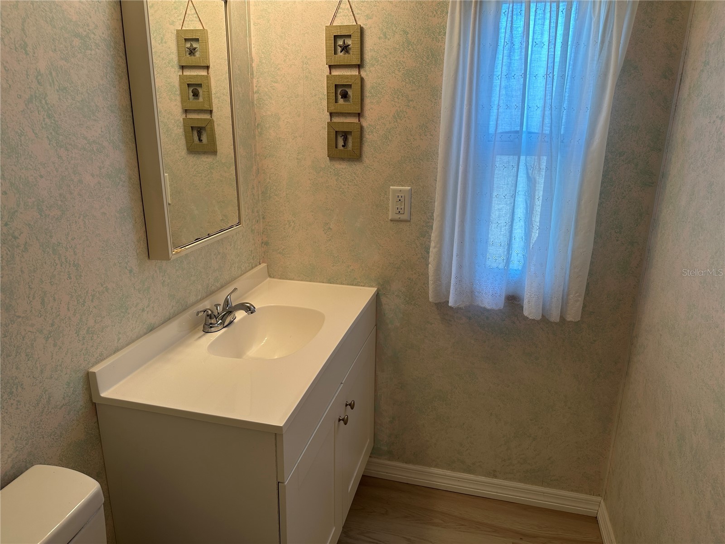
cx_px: 362
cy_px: 272
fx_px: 503
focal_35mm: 24
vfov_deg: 56.8
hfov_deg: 71.6
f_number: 1.78
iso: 64
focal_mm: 6.86
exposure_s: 1/120
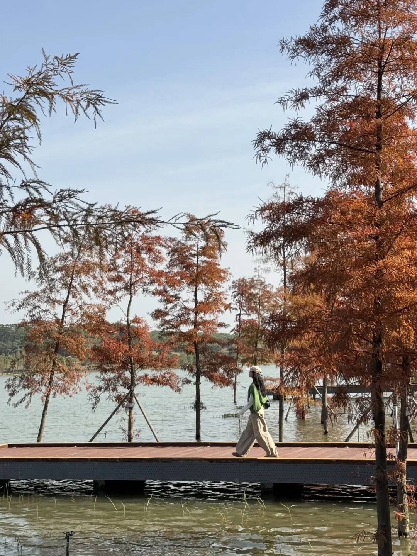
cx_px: 208
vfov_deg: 39.7
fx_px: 771
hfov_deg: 30.3
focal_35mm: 48
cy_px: 278
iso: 64
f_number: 1.78
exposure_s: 1/5376
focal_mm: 6.76
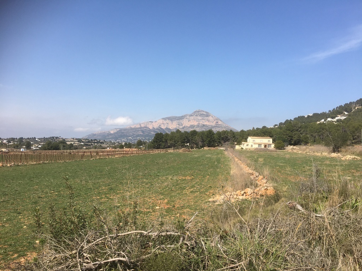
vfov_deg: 48.2
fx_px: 303
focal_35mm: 29
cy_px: 136
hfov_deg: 61.7
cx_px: 181
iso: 25
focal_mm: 4.15
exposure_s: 1/1789
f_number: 2.2
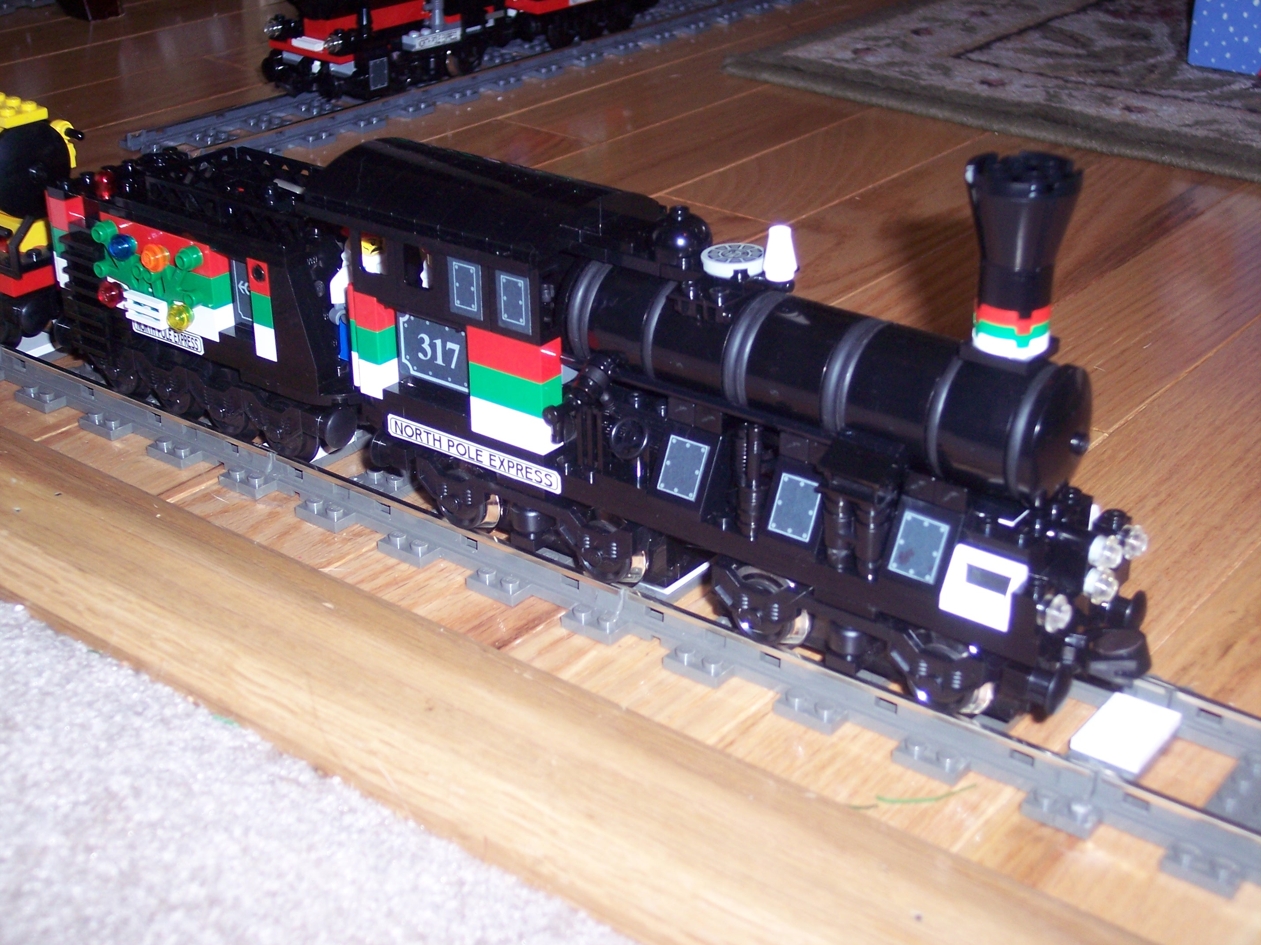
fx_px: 1894
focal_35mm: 52
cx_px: 630
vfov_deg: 28.0
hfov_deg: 36.8
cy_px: 472
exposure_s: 1/60
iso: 140
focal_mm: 10.7
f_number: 3.4
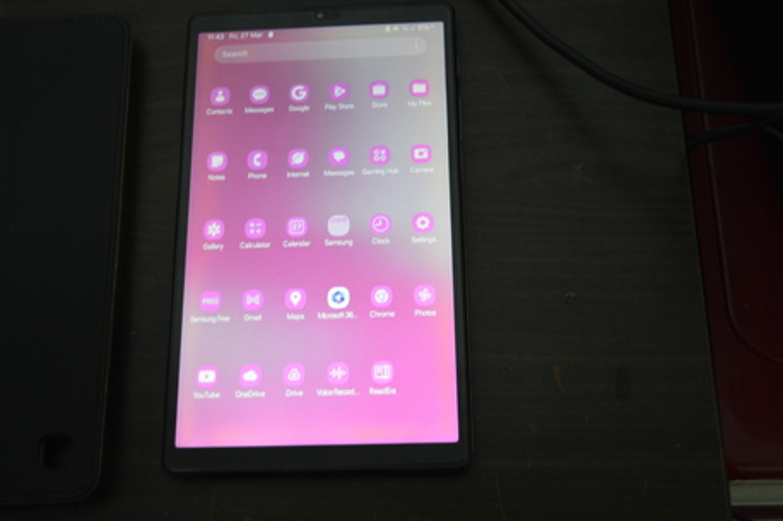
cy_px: 260
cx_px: 392
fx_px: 946
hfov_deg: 45.0
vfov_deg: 30.8
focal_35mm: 44
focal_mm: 29
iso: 800
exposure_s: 1/13
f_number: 4.2
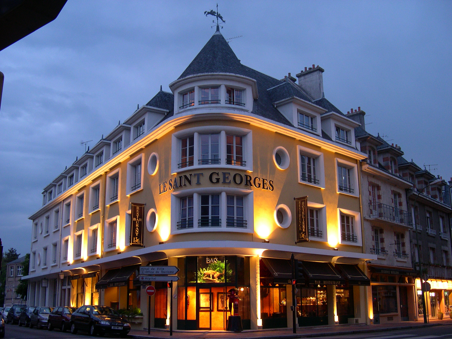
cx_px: 226
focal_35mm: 38
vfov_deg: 37.7
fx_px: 496
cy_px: 170
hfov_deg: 49.0
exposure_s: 1/4.3
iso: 197
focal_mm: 8
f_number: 2.8
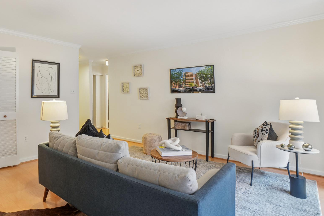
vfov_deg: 61.9
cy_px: 102
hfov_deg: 82.3
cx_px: 120
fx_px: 180
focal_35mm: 20
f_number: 7.1
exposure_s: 1/2
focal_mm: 10
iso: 100
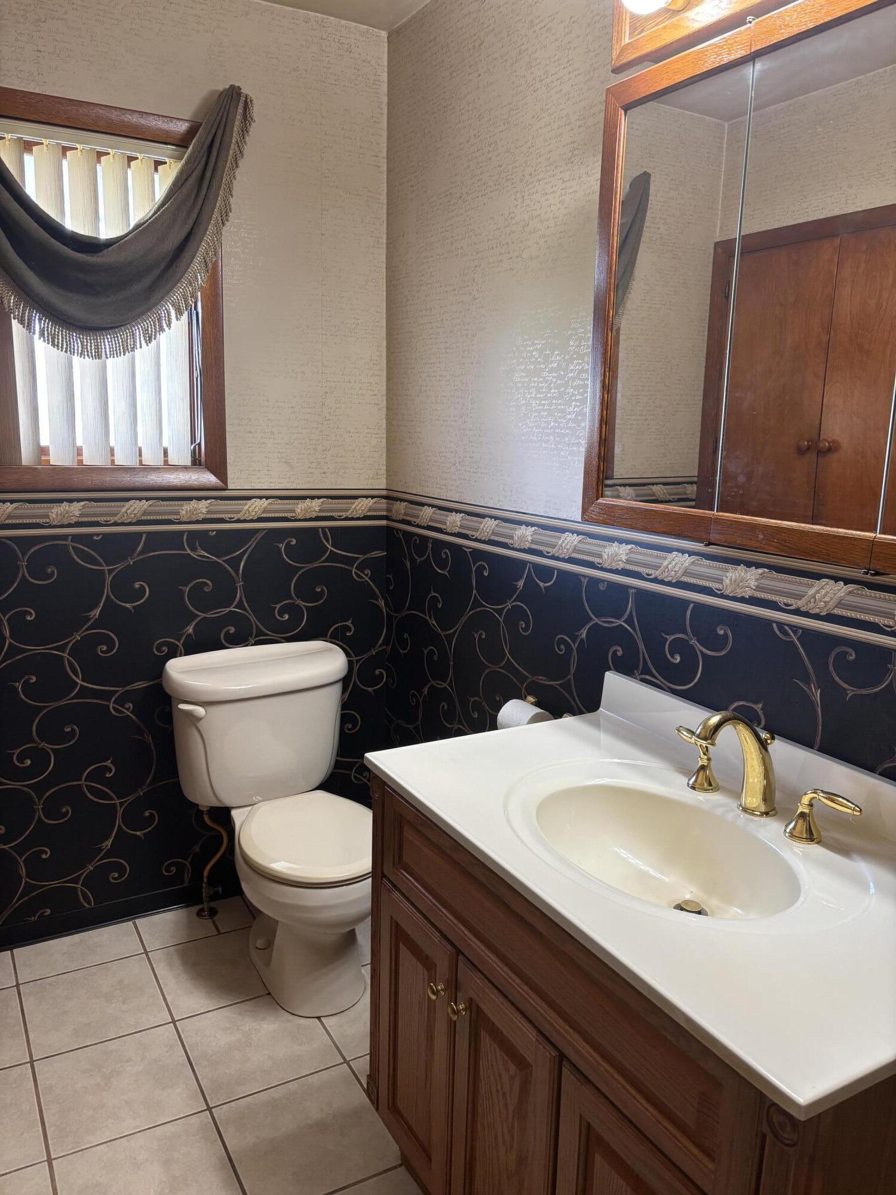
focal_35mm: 26
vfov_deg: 67.3
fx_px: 897
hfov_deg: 53.1
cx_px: 448
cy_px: 598
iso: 125
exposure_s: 1/60
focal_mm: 5.96
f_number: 1.6
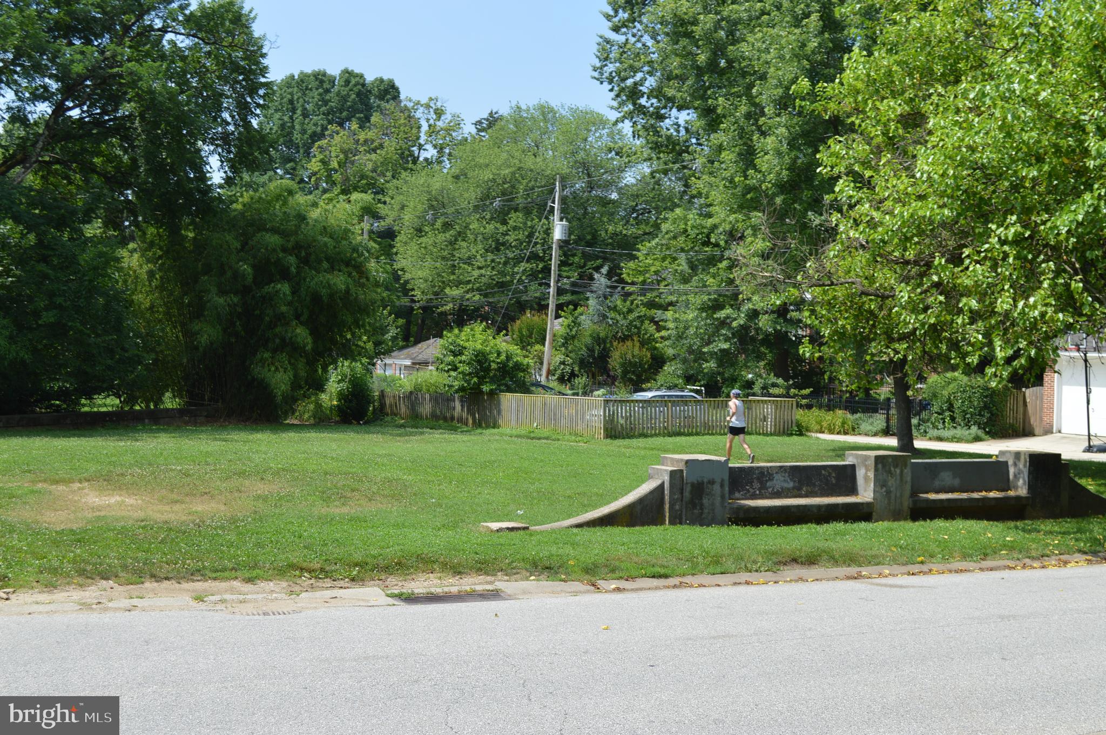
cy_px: 368
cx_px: 553
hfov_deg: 41.2
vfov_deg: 28.0
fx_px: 1473
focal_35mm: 48
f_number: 7.1
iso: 100
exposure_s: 1/200
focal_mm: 32
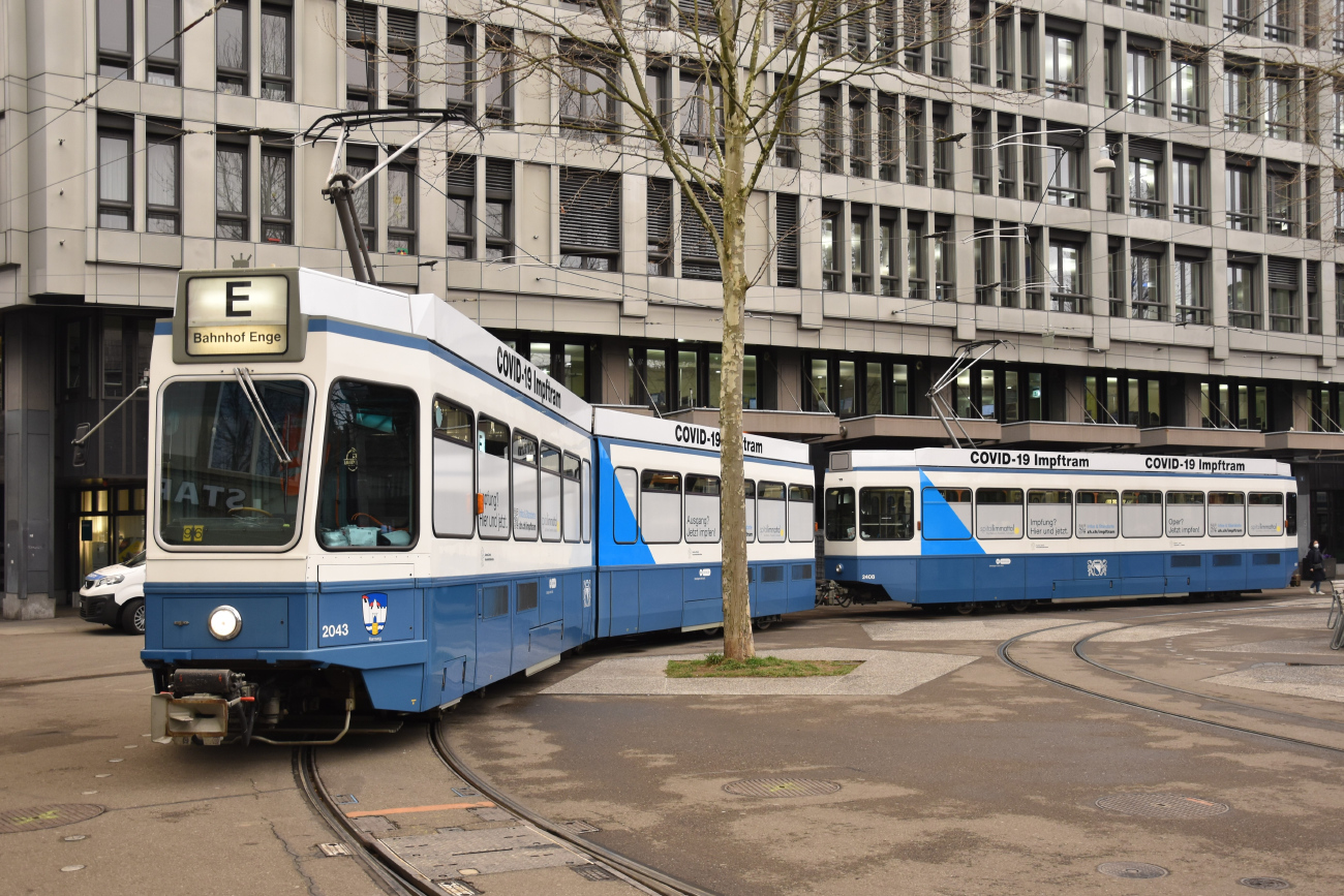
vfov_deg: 40.0
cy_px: 448
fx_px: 1232
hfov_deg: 57.2
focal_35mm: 33
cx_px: 672
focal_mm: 22
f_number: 4.5
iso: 400
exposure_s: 1/80
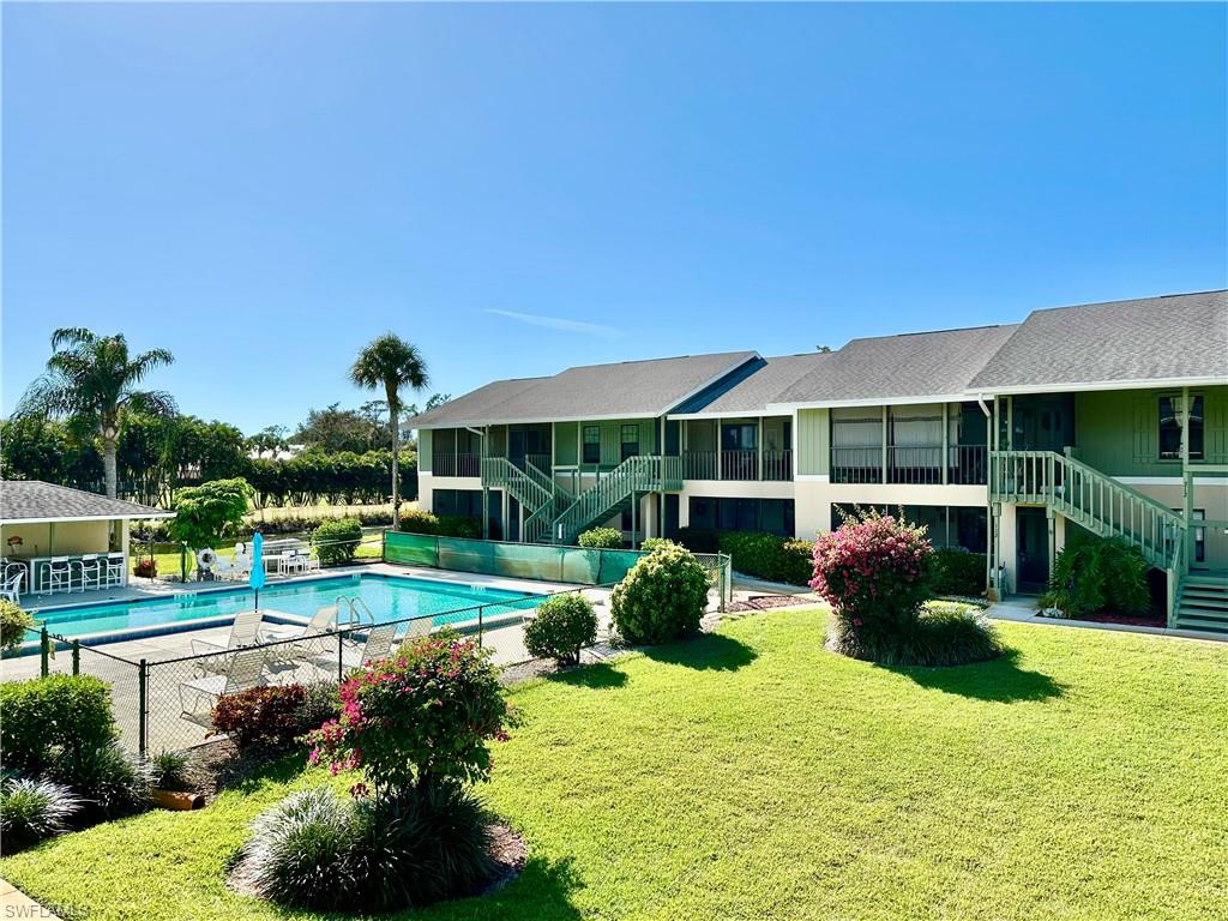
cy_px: 460
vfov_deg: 56.8
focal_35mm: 24
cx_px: 614
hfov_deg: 71.6
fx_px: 851
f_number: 1.78
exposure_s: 1/5848
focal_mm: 6.86
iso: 80
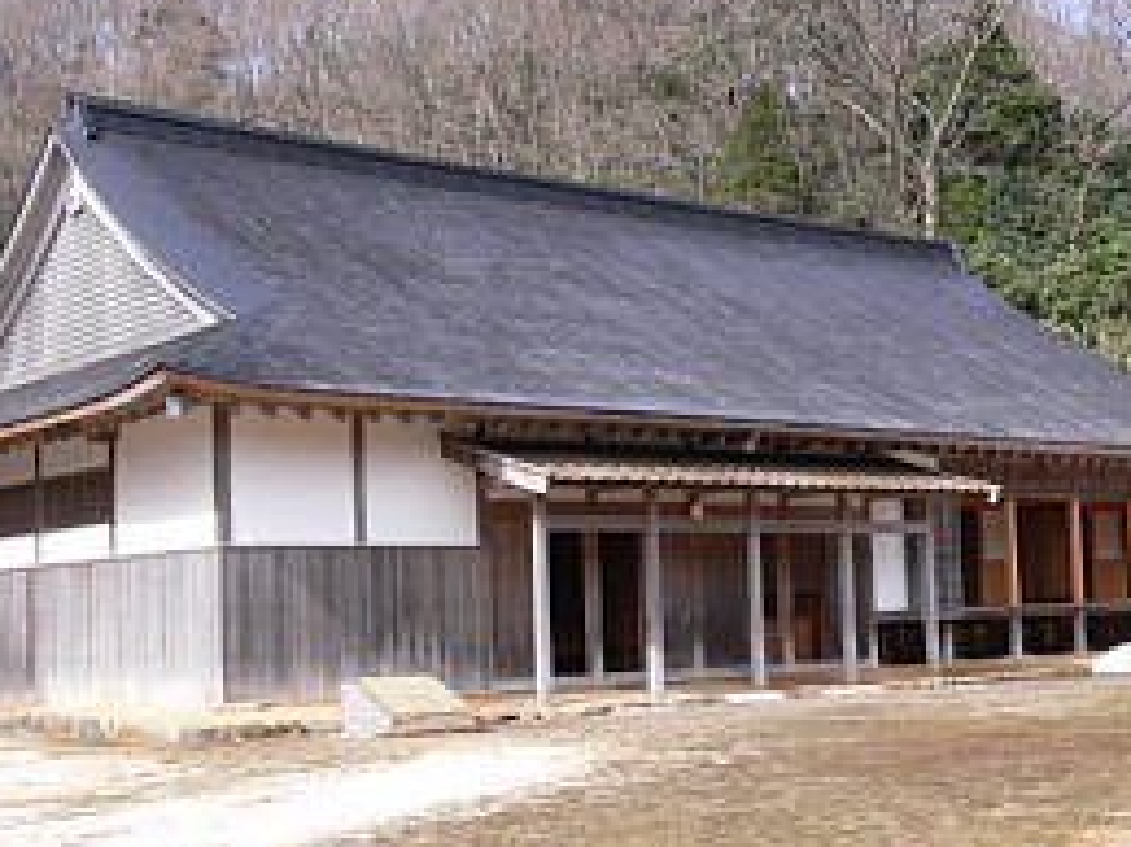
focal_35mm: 54
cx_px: 620
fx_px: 1764
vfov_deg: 27.0
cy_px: 450
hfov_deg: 35.5
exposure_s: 1/125
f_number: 5.6
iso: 80
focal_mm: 7.5
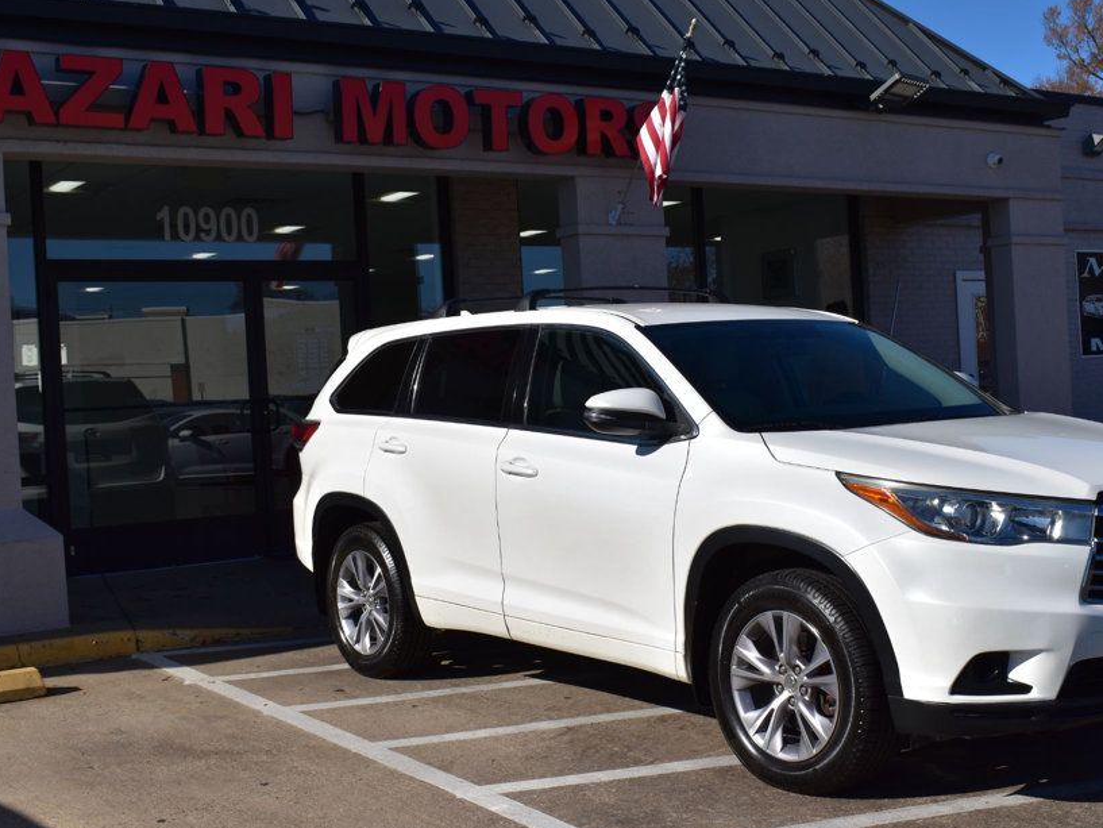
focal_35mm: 47
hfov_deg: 40.4
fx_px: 1498
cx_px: 598
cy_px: 412
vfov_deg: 30.9
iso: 200
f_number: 11
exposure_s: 1/640
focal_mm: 26
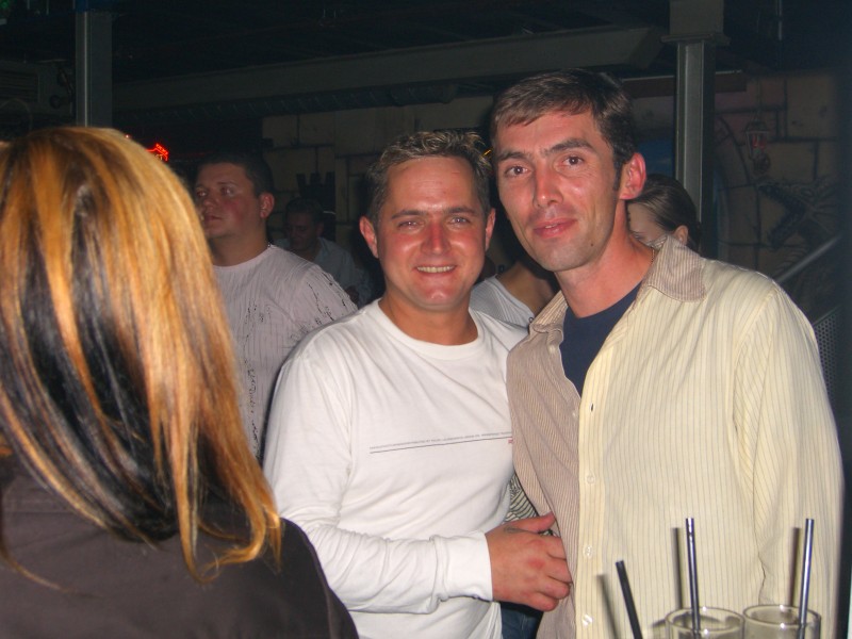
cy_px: 320
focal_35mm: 46
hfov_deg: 41.2
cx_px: 426
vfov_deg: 31.5
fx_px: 1132
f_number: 3.1
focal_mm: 9.5
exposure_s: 1/60
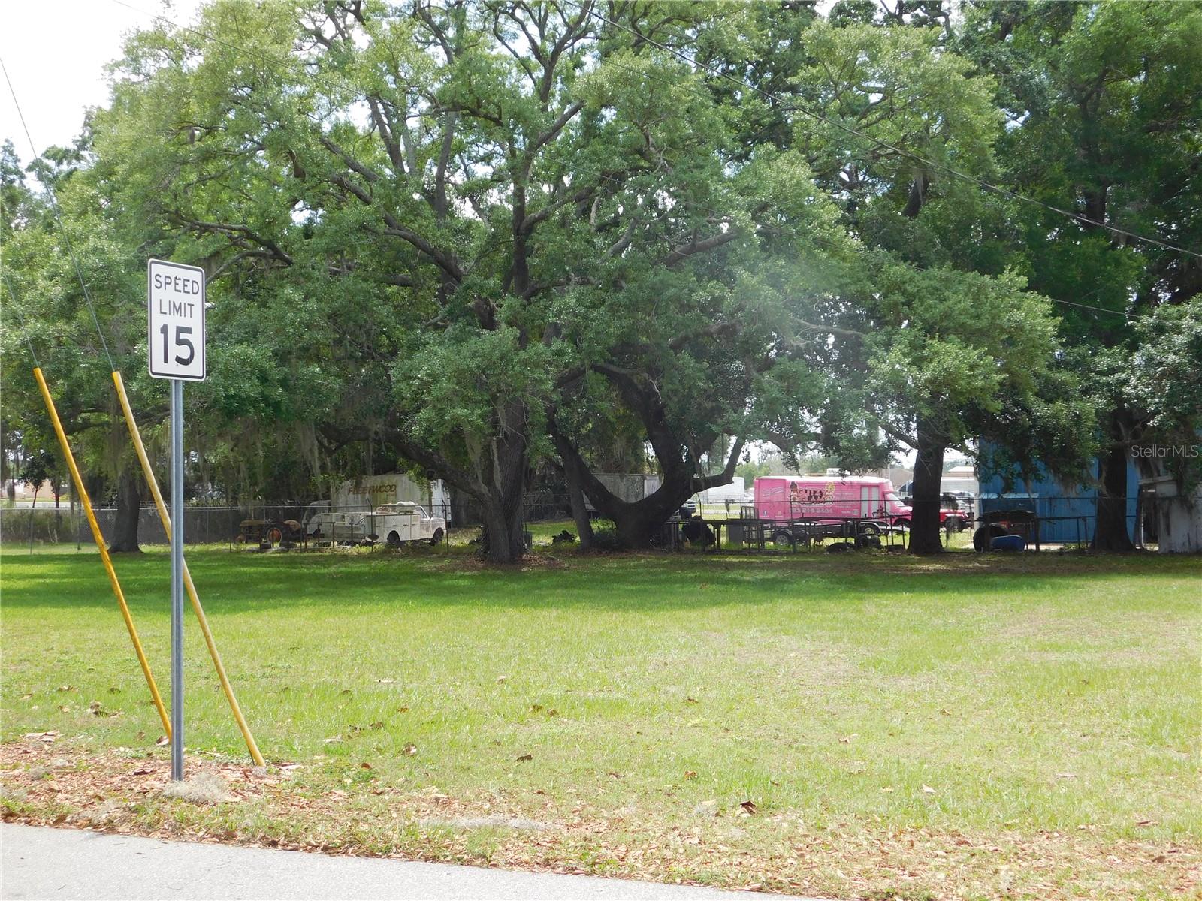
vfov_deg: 32.2
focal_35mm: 45
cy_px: 450
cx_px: 601
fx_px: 1563
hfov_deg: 42.1
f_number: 3.7
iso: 125
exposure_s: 1/400
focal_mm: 8
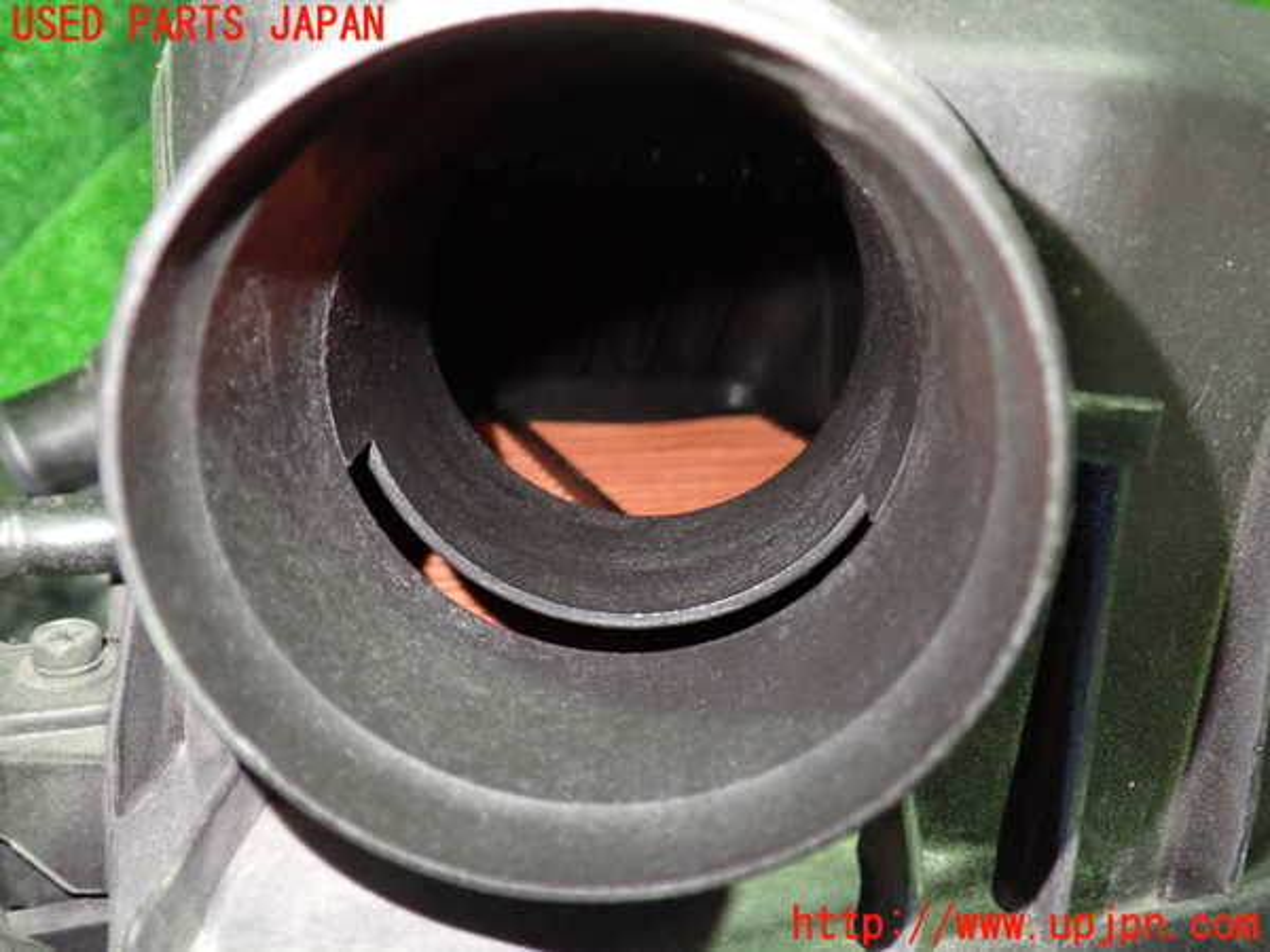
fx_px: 1101
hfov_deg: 60.0
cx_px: 635
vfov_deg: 46.8
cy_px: 476
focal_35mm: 30
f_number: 2.3
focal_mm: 5.4
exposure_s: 1/15
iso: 800
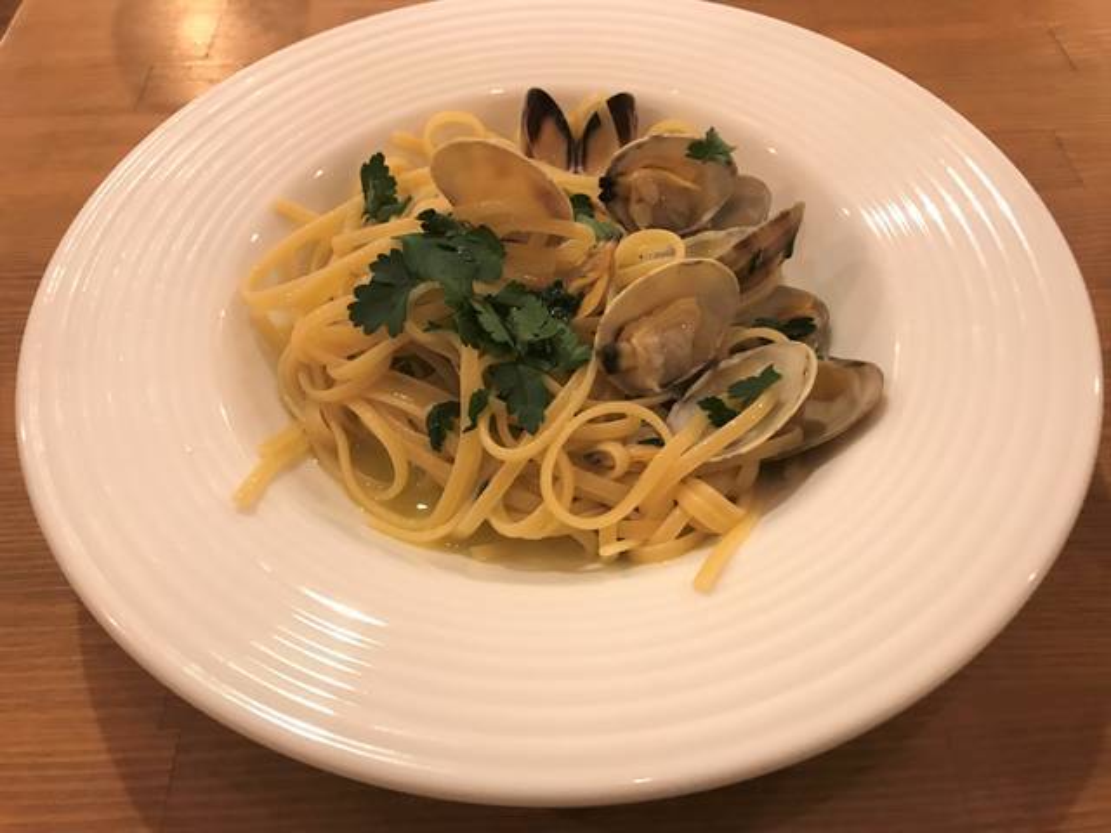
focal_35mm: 28
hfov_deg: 63.4
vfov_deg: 49.7
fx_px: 899
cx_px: 556
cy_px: 416
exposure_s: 1/15
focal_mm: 3.99
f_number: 1.8
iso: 64
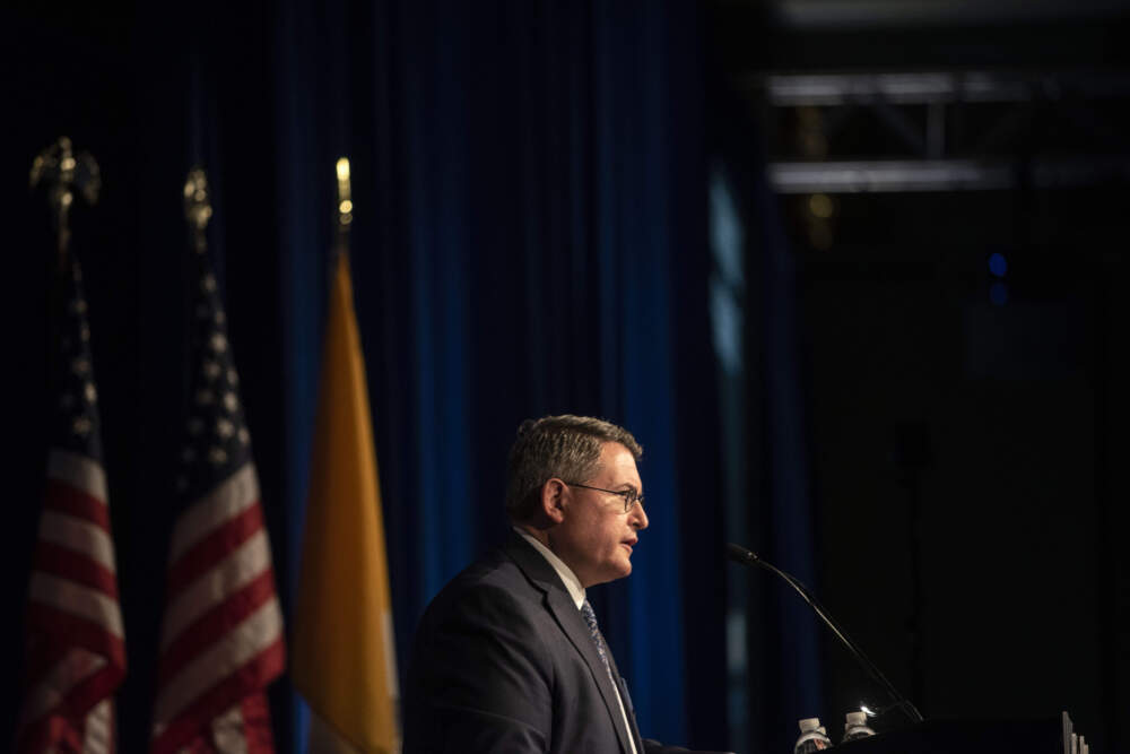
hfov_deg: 10.3
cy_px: 377
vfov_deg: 6.9
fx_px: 6278
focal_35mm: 200
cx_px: 565
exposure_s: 1/100
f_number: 4
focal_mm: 200
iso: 1600
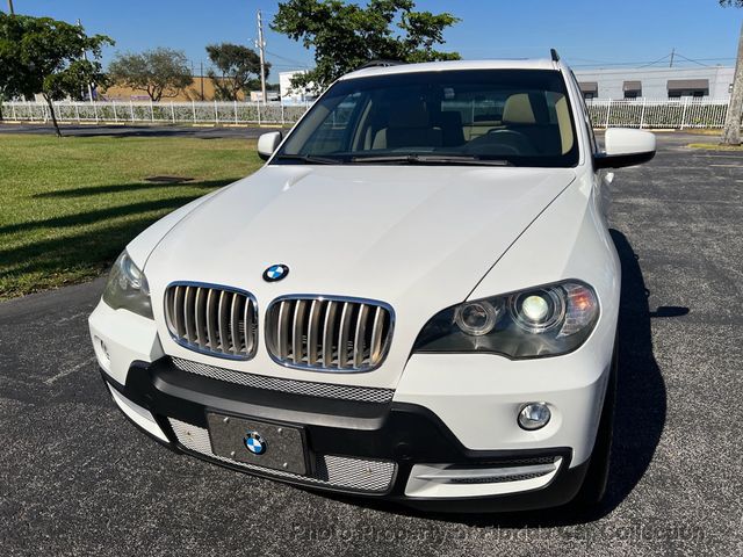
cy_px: 278
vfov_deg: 53.1
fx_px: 558
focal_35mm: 26
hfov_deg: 67.3
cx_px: 372
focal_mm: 5.7
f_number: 1.5
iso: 50
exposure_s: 1/10309
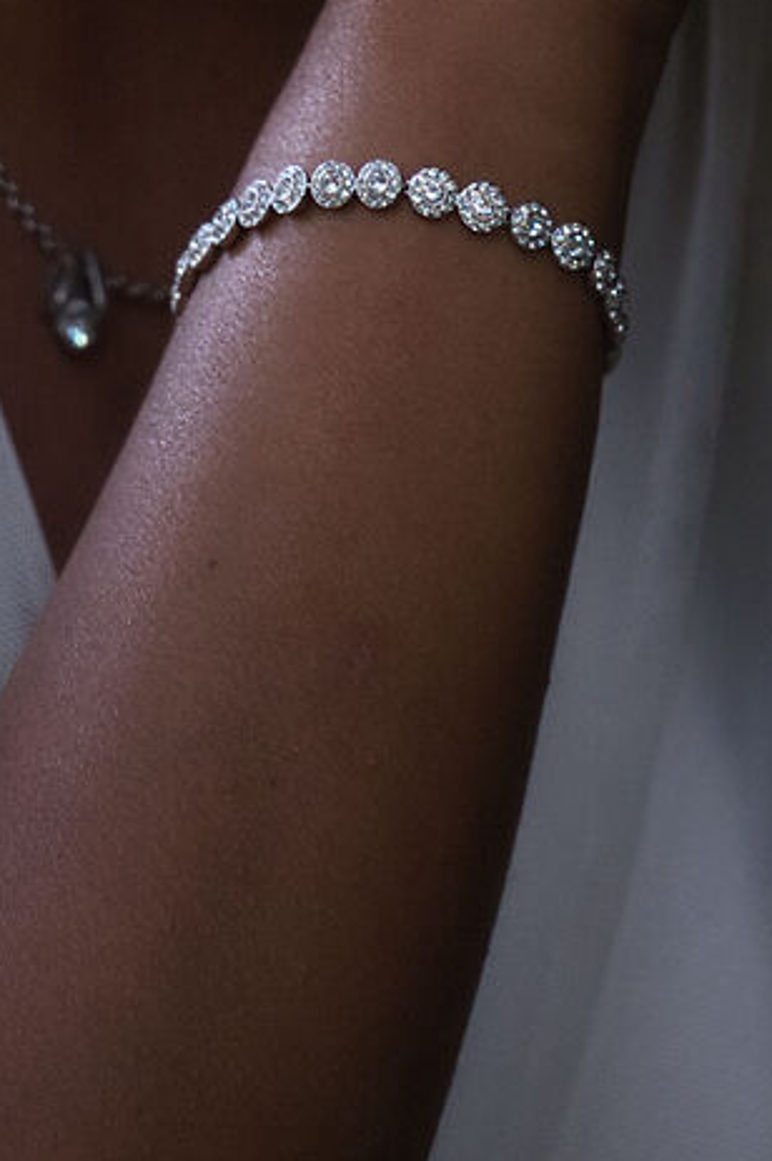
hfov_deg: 3.8
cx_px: 34
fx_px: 11693
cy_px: -659
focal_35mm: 363
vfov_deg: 5.6
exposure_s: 1/125
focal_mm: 70
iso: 1000
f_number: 4
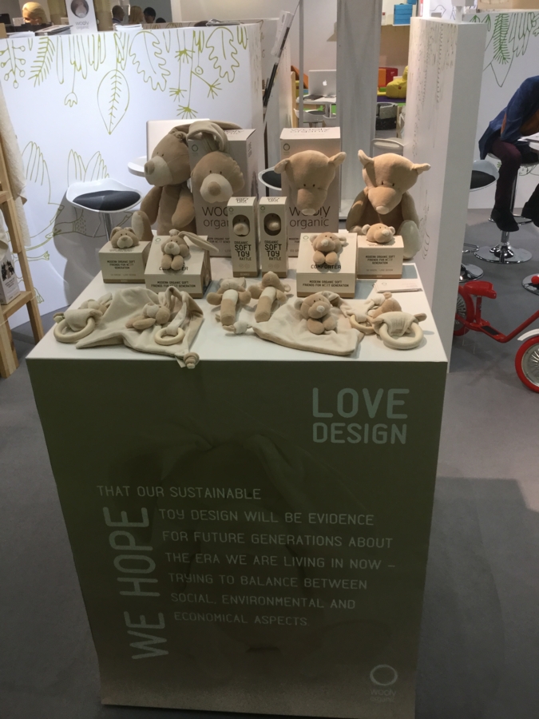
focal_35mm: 31
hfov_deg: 45.4
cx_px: 270
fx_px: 644
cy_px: 360
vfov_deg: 58.4
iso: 32
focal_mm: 3.3
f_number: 2.4
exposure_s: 1/33
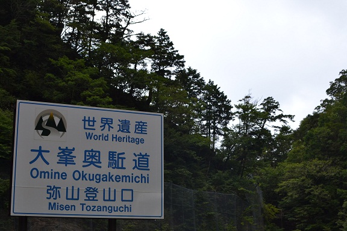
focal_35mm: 52
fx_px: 506
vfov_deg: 25.8
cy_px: 116
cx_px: 174
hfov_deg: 37.9
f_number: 5.6
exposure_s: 1/125
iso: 220
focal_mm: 35
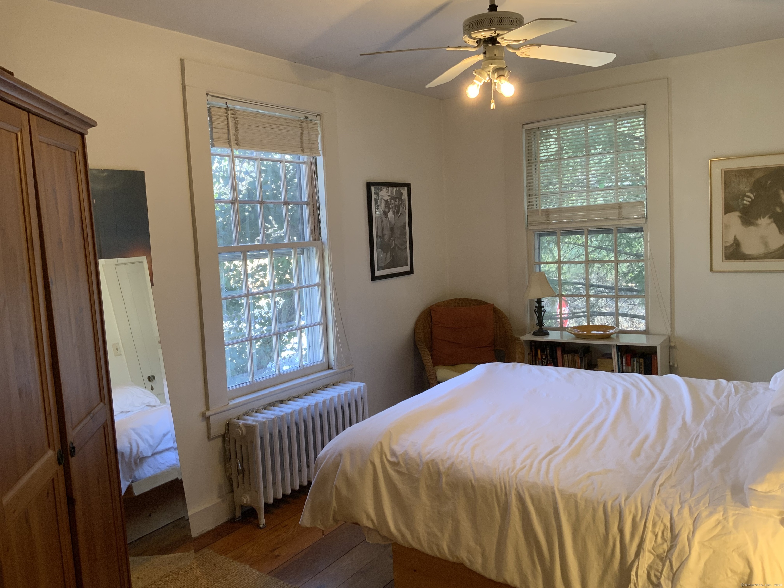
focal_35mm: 29
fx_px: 657
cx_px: 392
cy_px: 294
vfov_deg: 48.2
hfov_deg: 61.7
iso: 64
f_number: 1.8
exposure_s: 1/60
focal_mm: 3
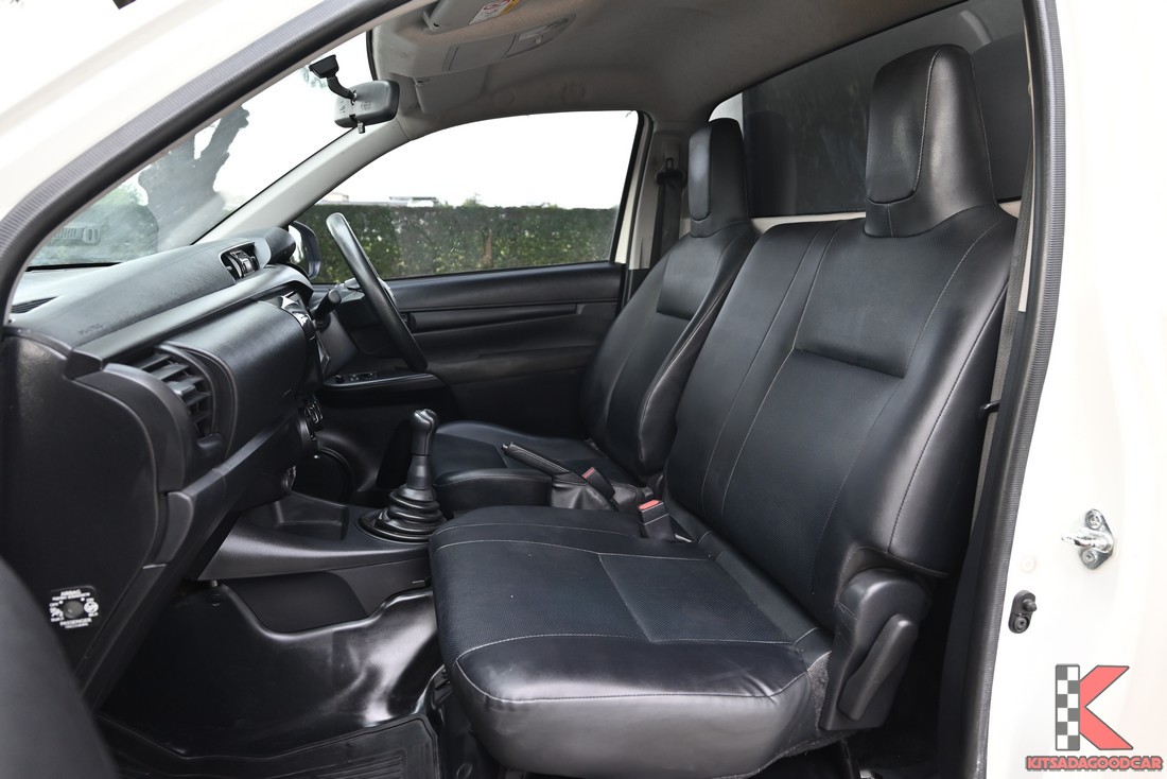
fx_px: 778
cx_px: 584
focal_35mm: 24
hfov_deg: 73.7
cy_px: 390
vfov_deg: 53.2
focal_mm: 24
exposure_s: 1/125
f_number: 5.6
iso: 560
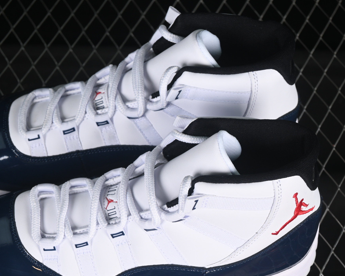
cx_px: 130
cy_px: 174
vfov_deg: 13.7
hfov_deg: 17.1
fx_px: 1144
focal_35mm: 112
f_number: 7.1
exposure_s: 1/60
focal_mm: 50
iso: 160
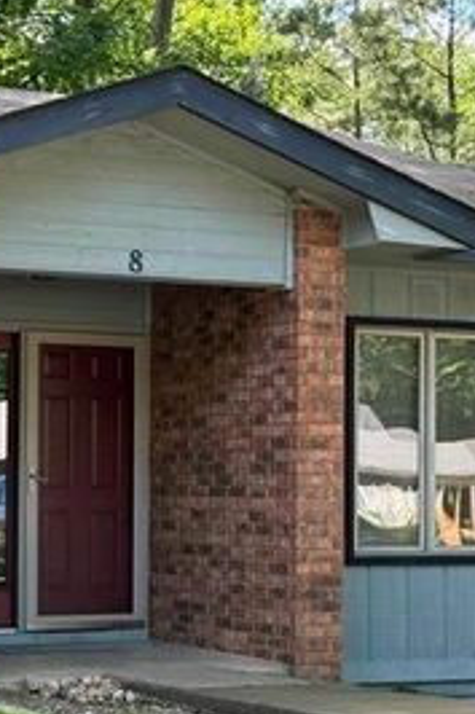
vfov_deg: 21.6
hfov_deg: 14.4
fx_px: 1863
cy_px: 452
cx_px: 75
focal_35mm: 94
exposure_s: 1/243
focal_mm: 6.76
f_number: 1.78
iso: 100
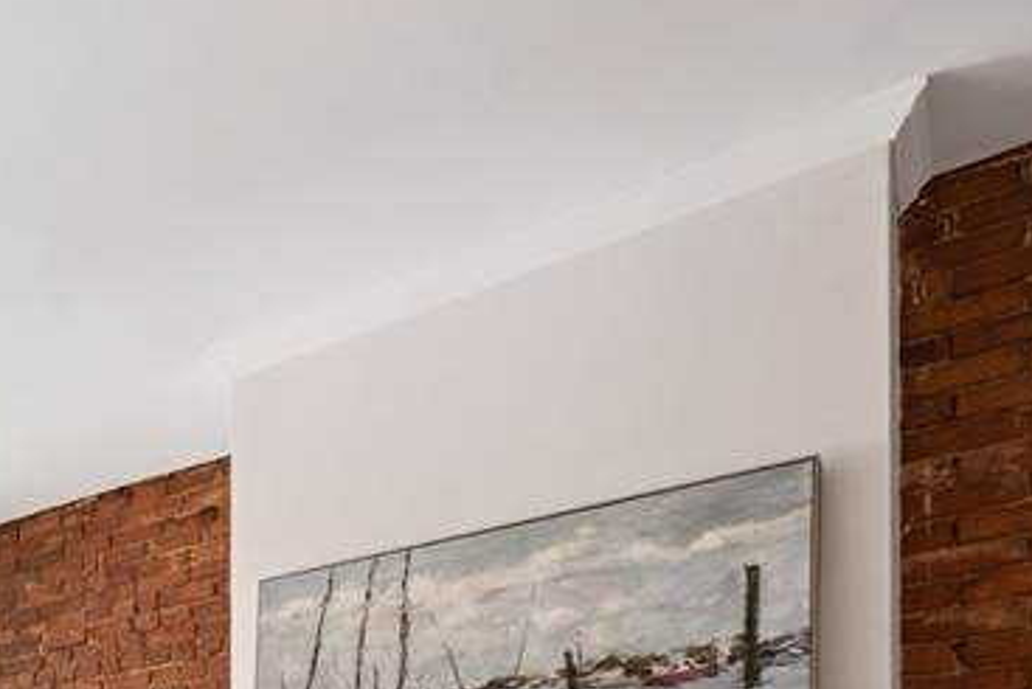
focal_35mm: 39
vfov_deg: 27.5
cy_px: 935
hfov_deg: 39.6
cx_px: -124
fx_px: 1118
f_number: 8
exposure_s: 1/1.25
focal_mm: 14
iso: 100
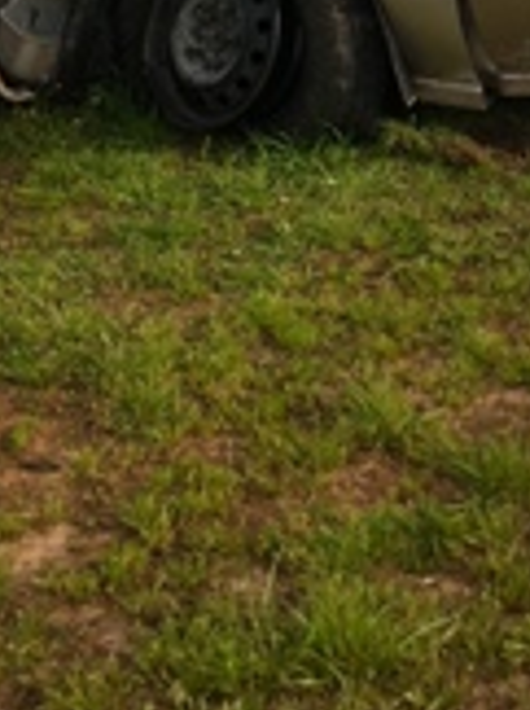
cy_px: -105
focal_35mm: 104
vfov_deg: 18.1
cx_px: 502
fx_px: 2129
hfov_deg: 14.0
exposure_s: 1/569
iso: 80
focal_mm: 3.85
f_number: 2.8
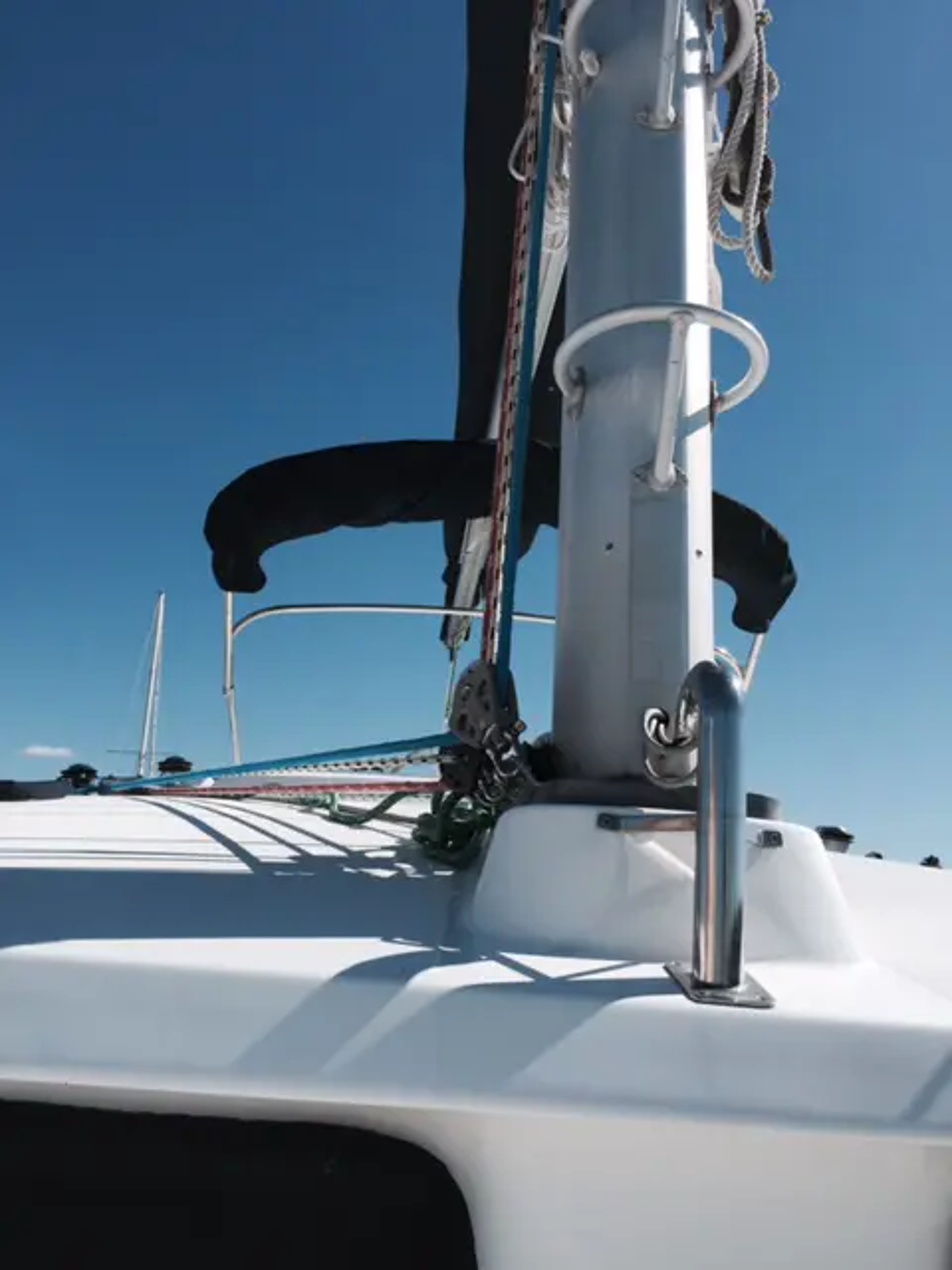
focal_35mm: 29
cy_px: 635
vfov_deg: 61.7
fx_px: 1063
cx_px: 476
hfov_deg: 48.2
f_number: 2.2
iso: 32
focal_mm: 4.15
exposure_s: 1/4405
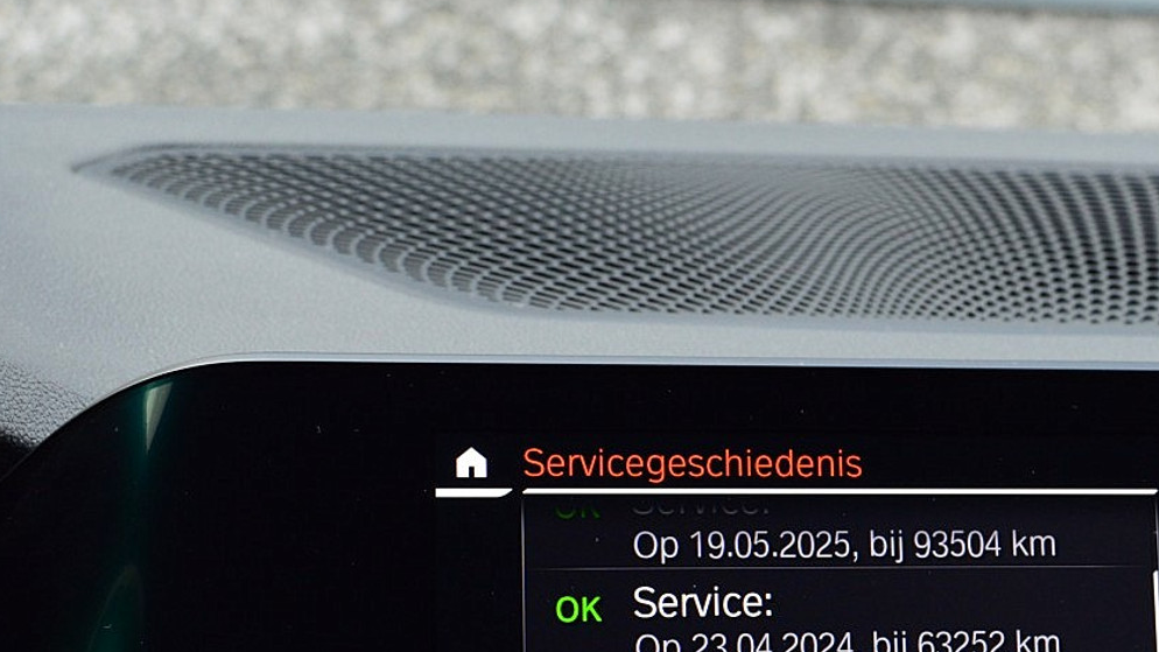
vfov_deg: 13.6
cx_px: 974
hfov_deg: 23.7
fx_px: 2705
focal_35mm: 88
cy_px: 583
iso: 560
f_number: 8
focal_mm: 29
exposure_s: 1/60
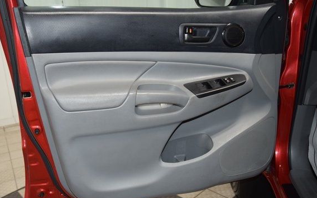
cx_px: 141
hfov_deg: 61.1
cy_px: 106
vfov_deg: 40.6
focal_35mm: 31
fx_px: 268
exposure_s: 1/60
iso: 800
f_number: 4
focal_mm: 18
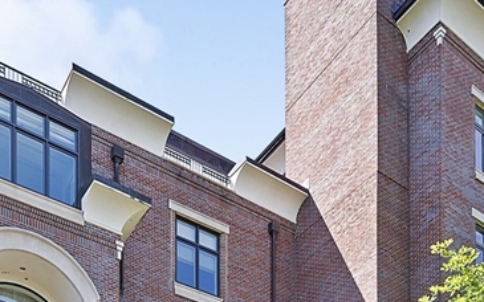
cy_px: 317
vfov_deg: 29.4
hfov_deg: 48.1
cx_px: 145
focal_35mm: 40
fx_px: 528
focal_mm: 14
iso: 200
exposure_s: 1/160
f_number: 8
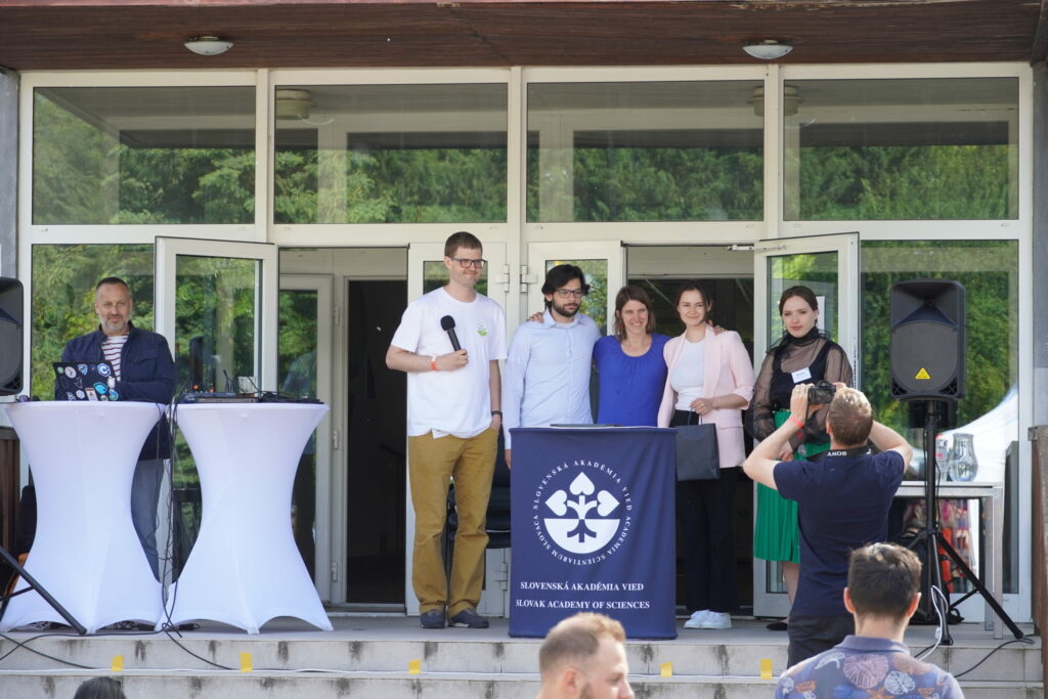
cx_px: 524
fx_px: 3057
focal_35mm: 105
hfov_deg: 19.5
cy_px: 350
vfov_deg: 13.0
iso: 250
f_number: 5.6
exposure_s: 1/160
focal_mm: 70
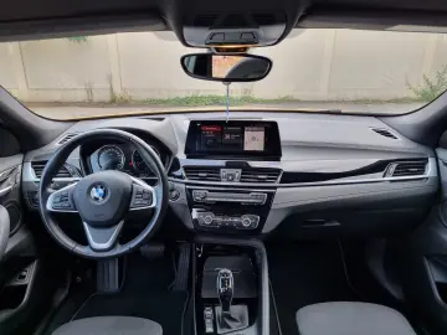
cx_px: 224
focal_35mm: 26
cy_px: 168
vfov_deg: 53.1
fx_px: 336
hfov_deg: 67.3
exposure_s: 1/100
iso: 64
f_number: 1.8
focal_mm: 5.4
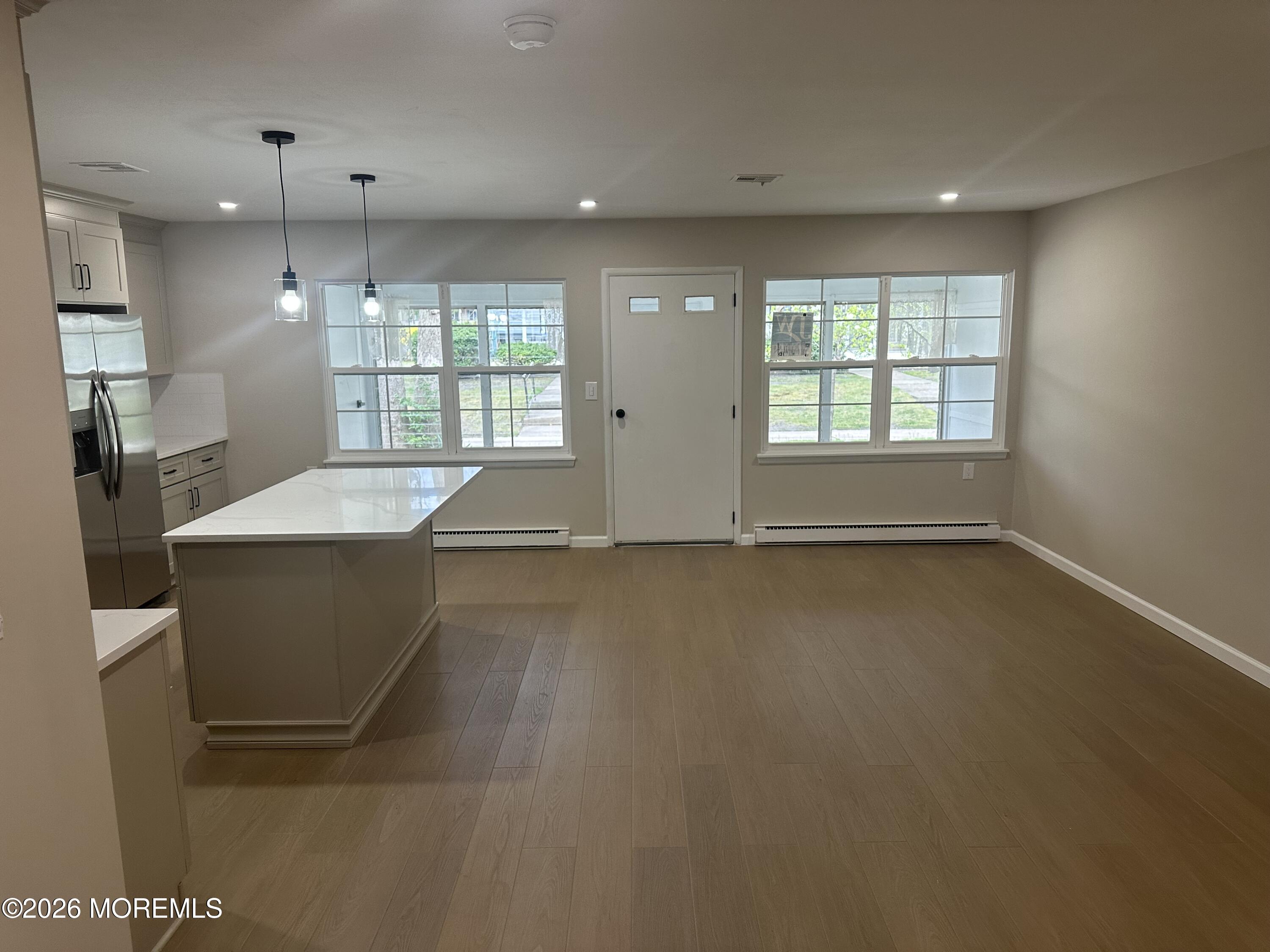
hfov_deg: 71.6
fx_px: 881
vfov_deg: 56.8
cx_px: 635
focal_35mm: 24
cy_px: 476
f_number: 1.78
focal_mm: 6.86
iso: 200
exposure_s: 1/120
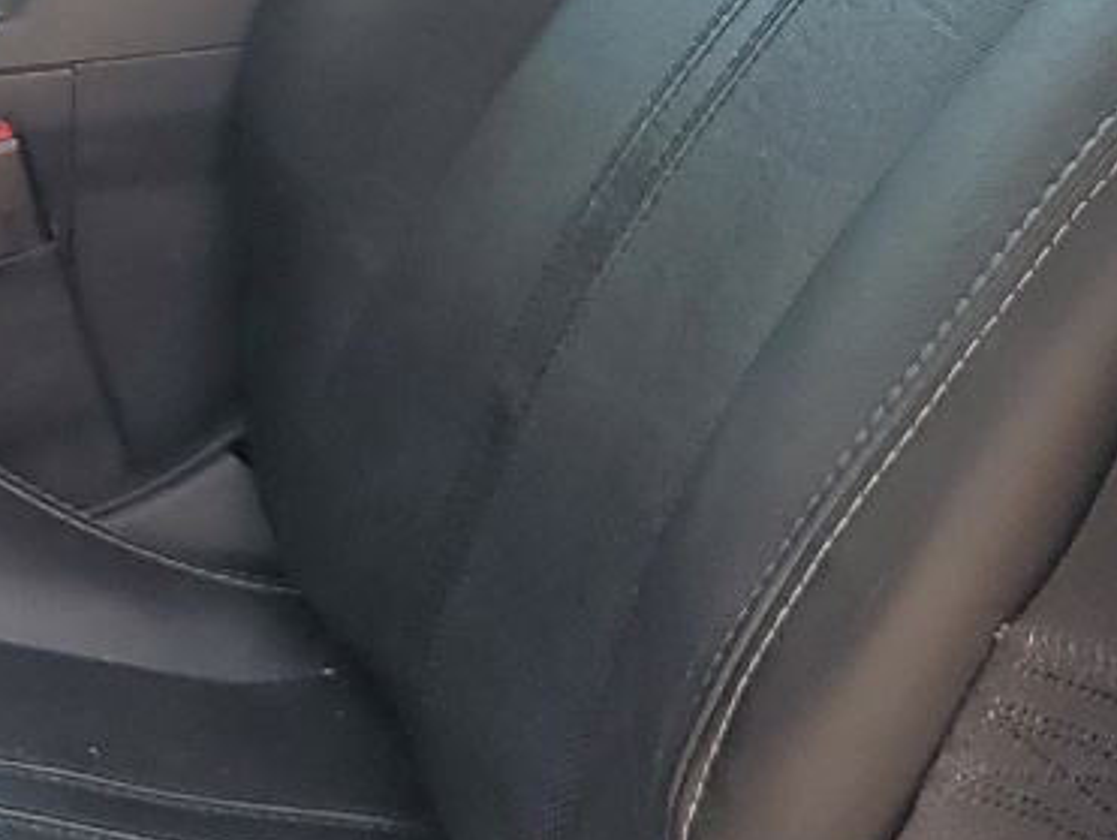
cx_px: -662
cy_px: -157
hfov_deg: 15.8
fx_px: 3618
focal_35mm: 112
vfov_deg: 12.9
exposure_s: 1/556
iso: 50
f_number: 1.5
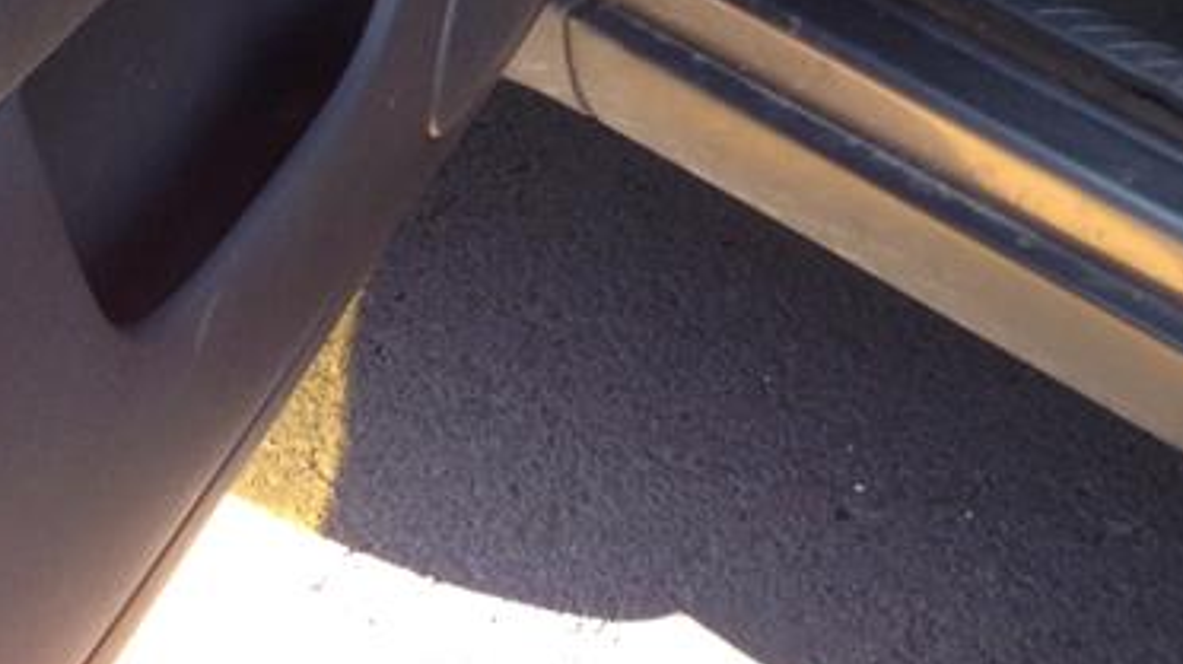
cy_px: -419
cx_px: 1081
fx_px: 3105
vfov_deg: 11.6
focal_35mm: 99
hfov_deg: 21.1
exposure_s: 1/120
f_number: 2.4
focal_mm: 4.13
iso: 50
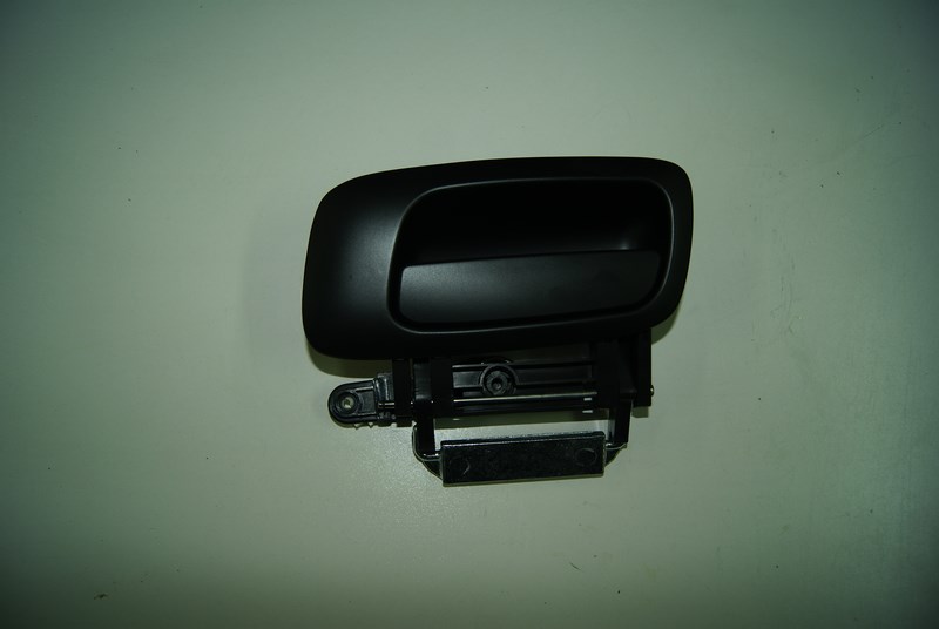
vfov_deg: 48.1
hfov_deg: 67.3
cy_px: 314
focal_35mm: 27
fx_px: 705
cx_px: 470
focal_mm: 18
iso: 100
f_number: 3.5
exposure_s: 1/60
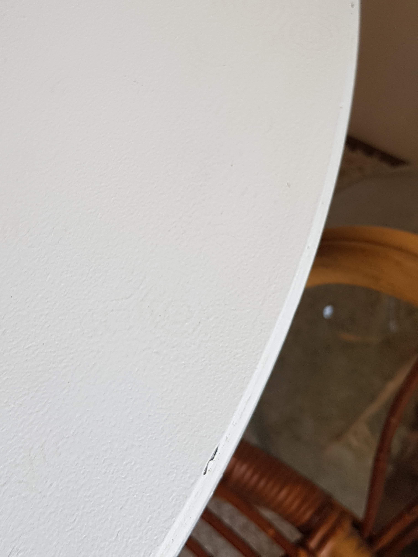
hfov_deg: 53.1
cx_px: 209
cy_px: 278
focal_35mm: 26
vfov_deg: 67.3
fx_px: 419
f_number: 1.7
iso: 64
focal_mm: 4.2
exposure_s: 1/100
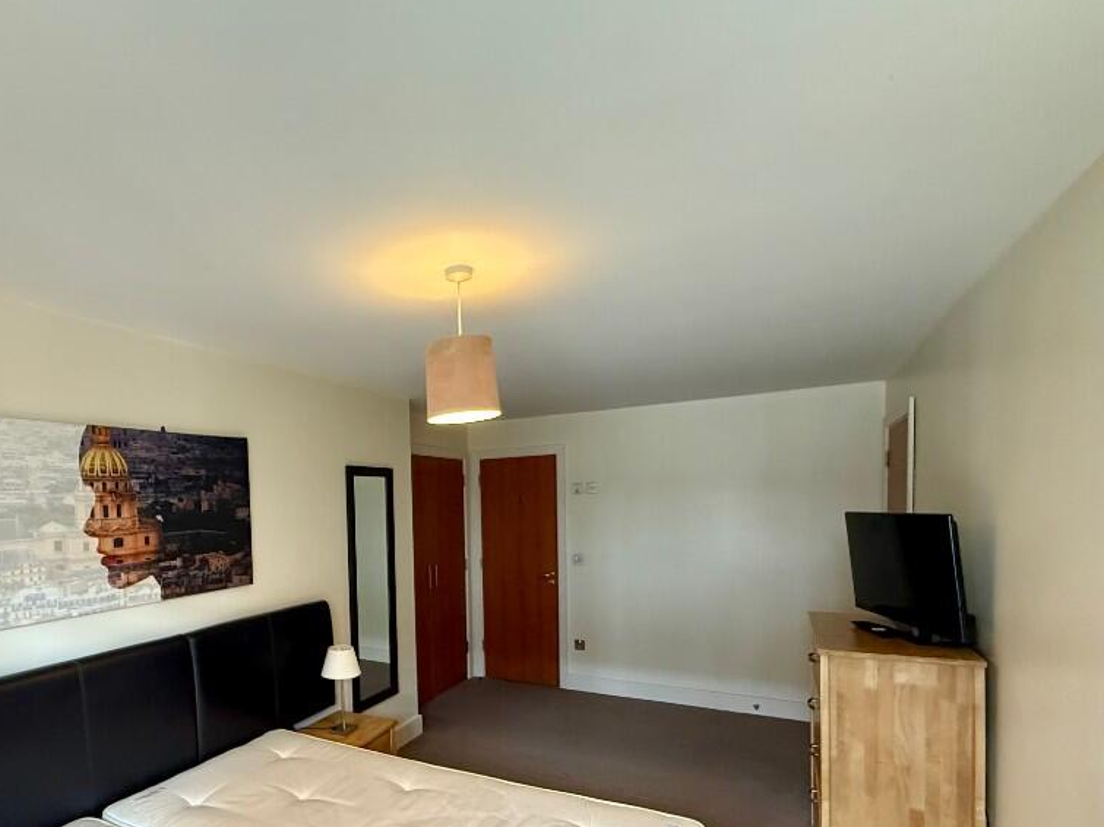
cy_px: 539
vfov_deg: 67.1
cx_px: 426
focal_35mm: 19
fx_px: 606
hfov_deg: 83.3
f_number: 2.2
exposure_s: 1/50
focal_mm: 2.22
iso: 640
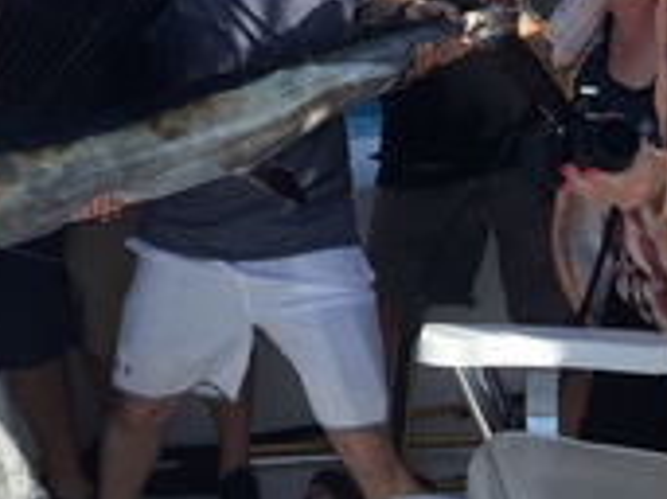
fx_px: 1309
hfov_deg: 27.9
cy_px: 35
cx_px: 125
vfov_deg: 21.1
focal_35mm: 68
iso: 32
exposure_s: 1/1883
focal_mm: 4.15
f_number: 2.2
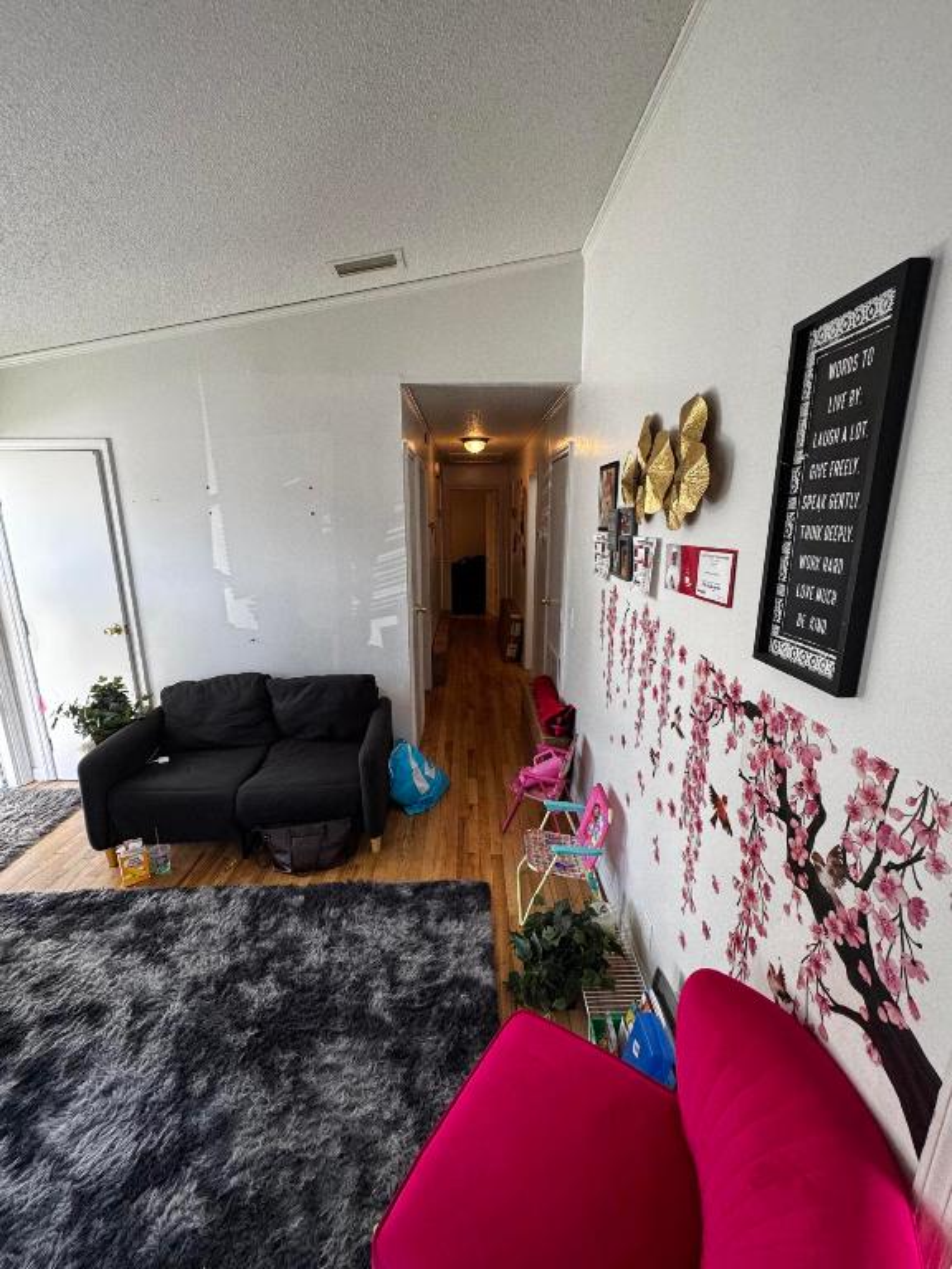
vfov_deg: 102.1
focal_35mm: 14
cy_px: 634
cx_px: 476
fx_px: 513
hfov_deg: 85.7
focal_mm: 2.22
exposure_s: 1/99
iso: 250
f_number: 2.2
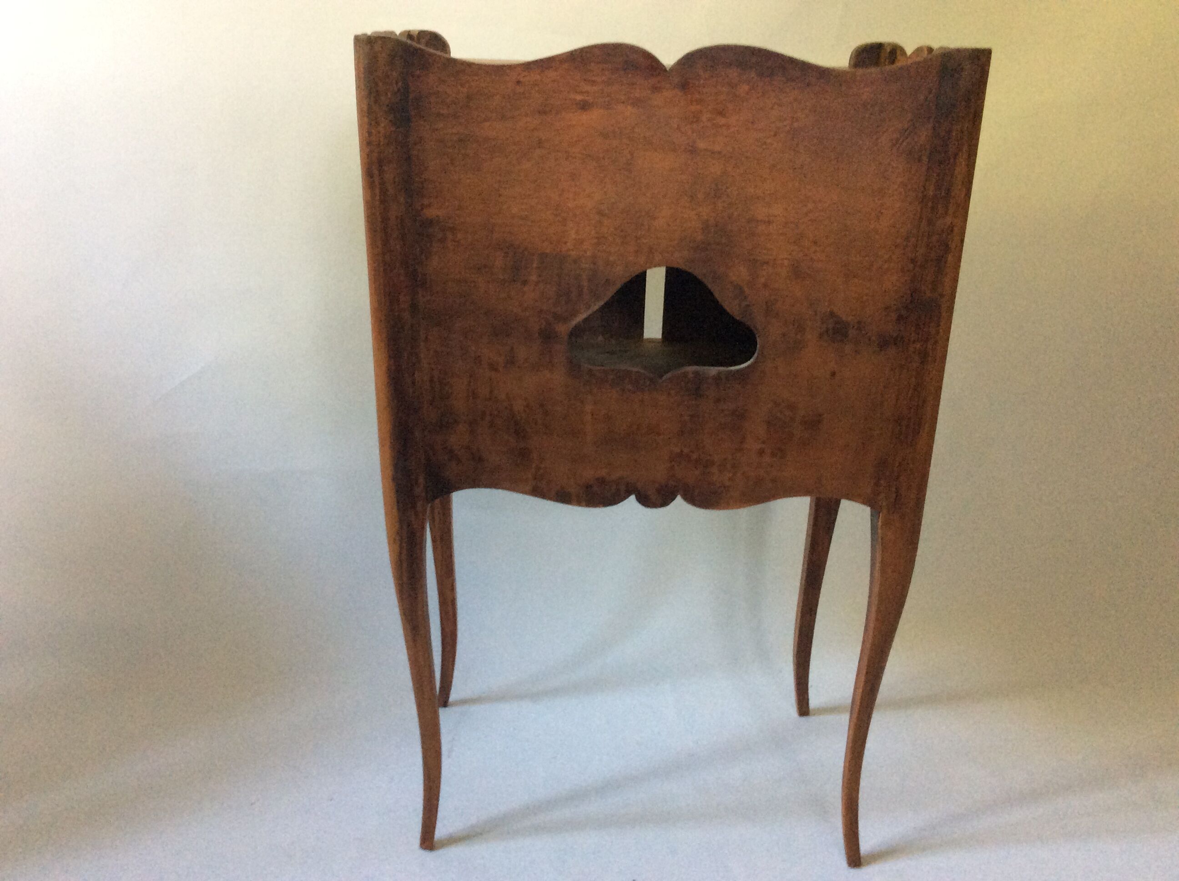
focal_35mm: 32
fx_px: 1088
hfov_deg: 56.9
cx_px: 590
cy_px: 440
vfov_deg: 44.1
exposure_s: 1/25
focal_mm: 3.3
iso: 160
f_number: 2.4
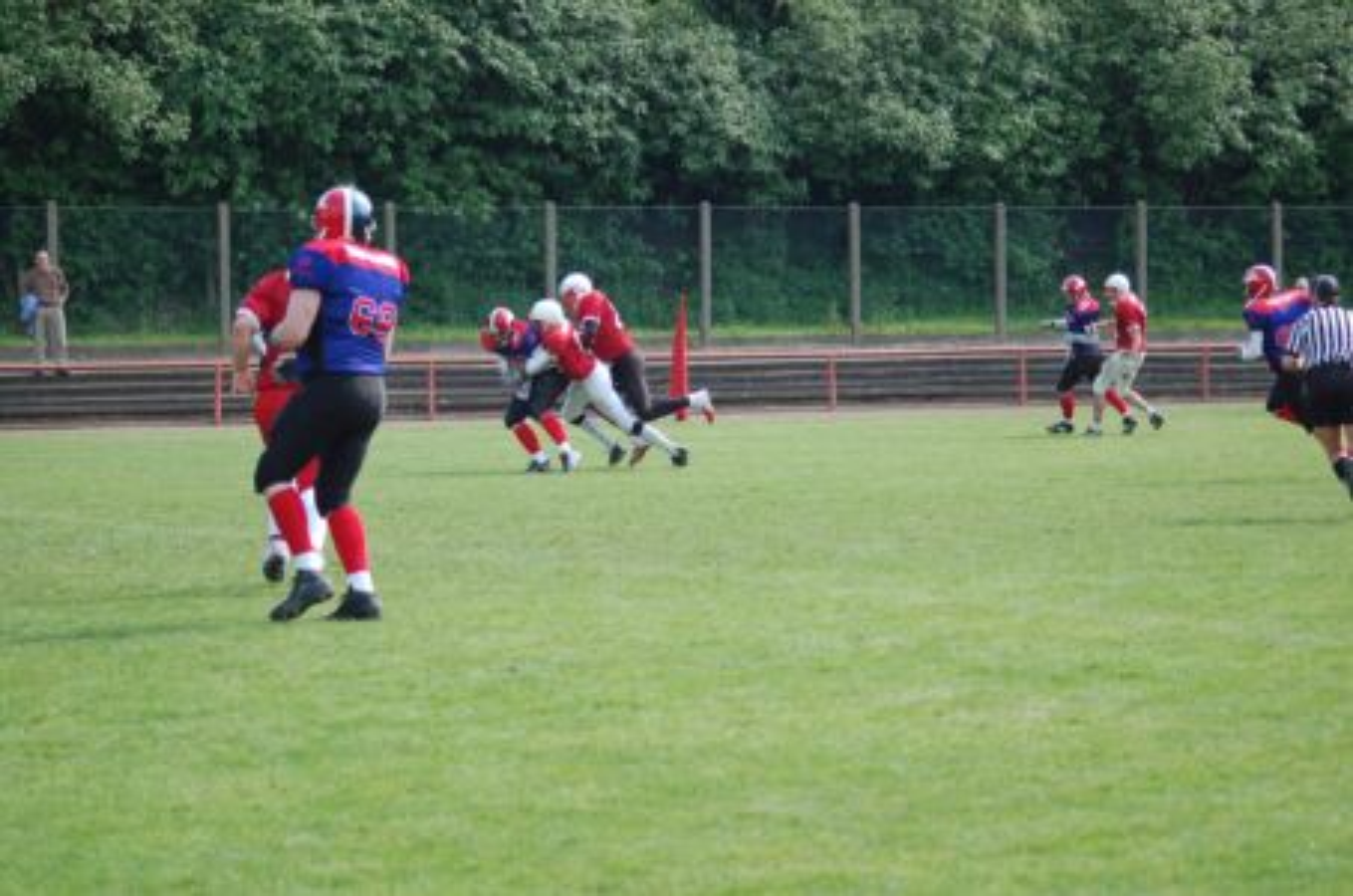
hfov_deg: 17.5
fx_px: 4388
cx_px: 676
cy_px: 448
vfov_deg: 11.7
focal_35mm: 117
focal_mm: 78
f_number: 4
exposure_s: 1/1000
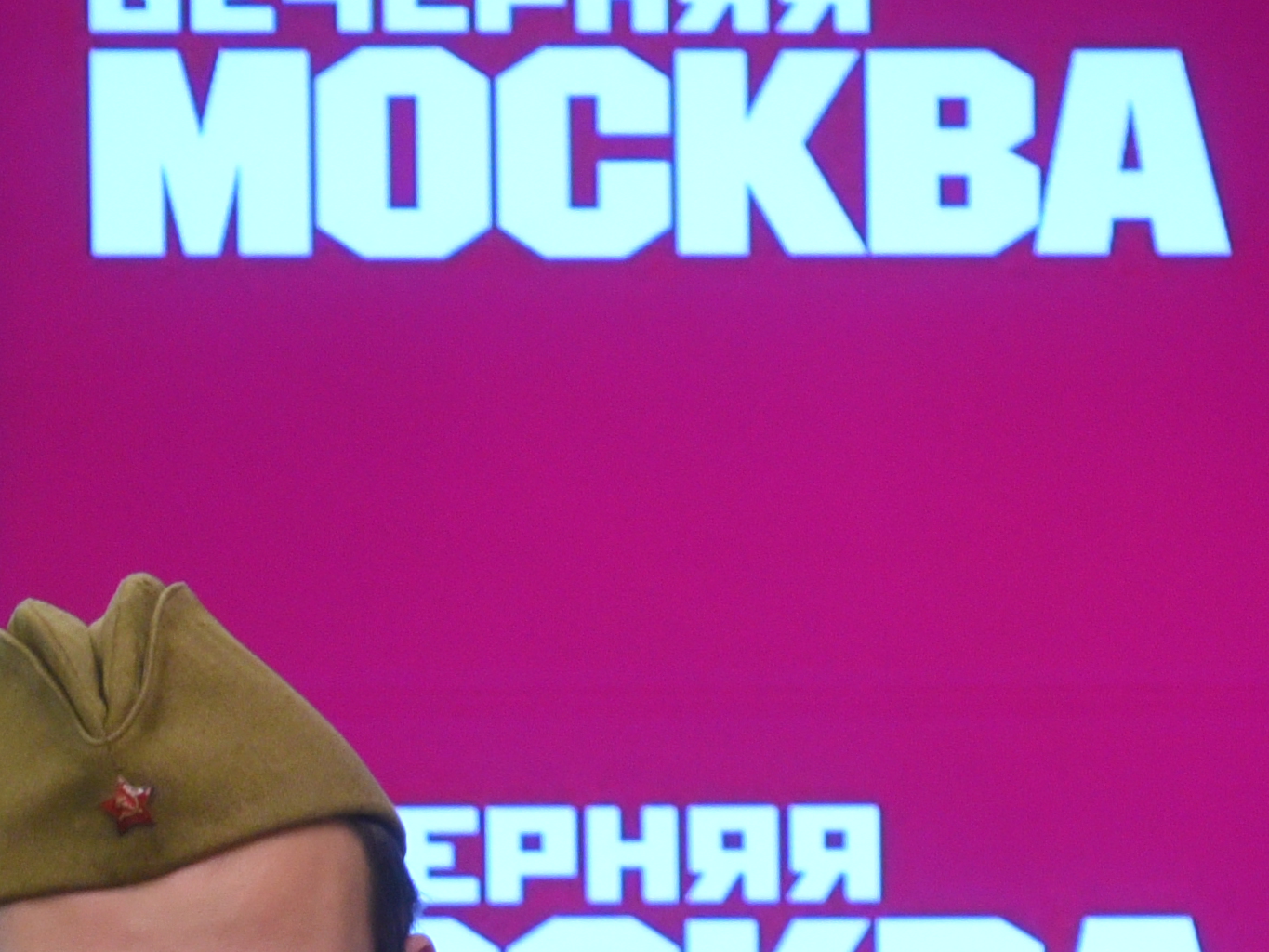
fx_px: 24087
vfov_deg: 2.3
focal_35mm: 657
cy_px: 1615
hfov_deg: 3.0
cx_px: -1402
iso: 2500
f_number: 9
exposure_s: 1/125
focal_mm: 155
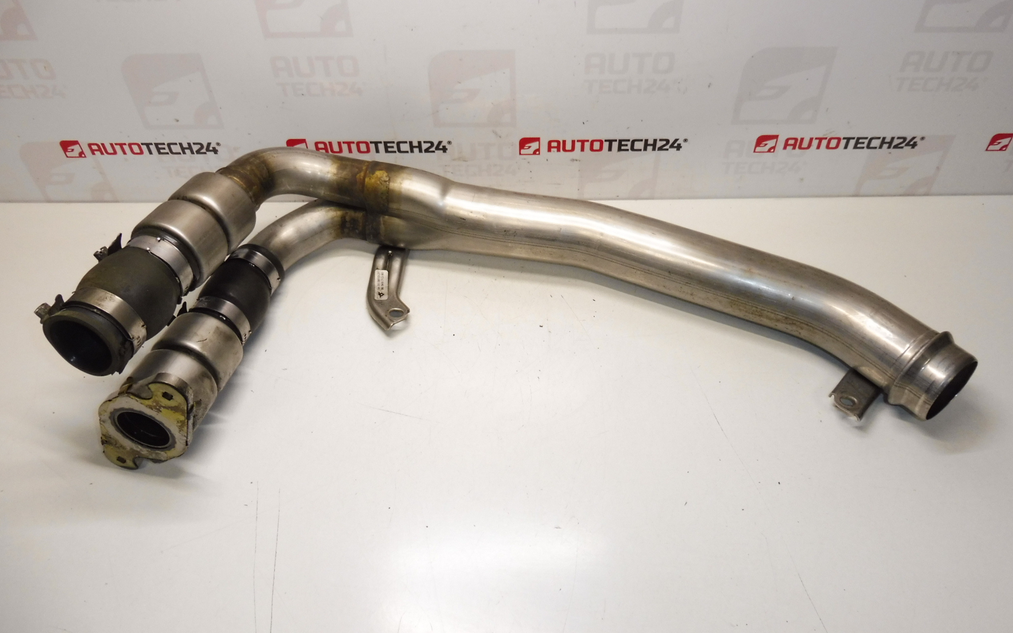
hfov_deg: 70.4
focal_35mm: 26
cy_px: 299
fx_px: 718
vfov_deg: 47.6
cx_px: 513
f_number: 3.5
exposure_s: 1/100
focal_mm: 4.3
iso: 200
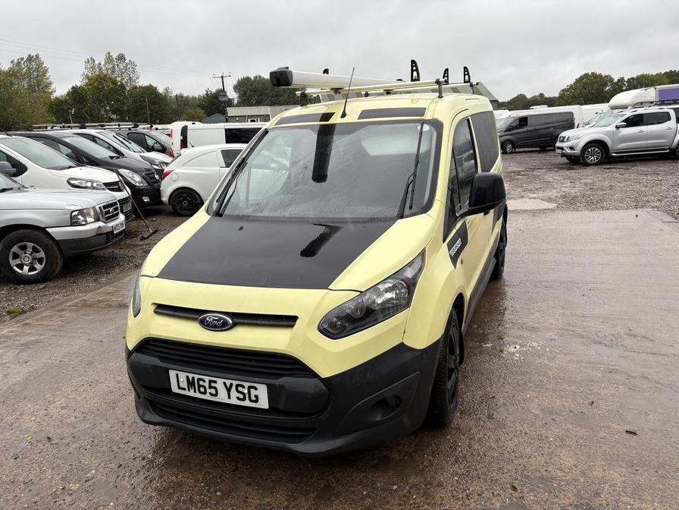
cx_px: 340
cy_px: 255
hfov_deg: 67.3
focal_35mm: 26
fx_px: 510
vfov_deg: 53.1
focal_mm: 5.96
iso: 50
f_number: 1.6
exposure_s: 1/629
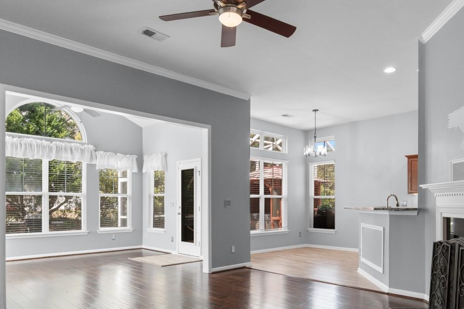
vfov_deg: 50.7
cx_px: 267
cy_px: 196
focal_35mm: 25
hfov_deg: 71.1
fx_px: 322
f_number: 4.8
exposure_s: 1/1.25
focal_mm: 11
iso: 100
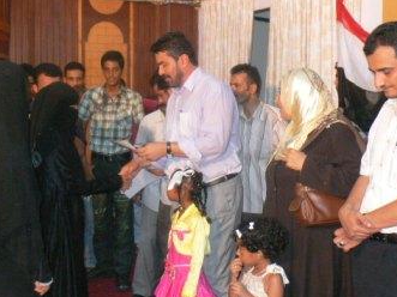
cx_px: 185
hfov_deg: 41.2
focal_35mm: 46
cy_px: 160
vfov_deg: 31.5
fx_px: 527
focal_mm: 6.3
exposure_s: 1/30
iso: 250
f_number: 2.8
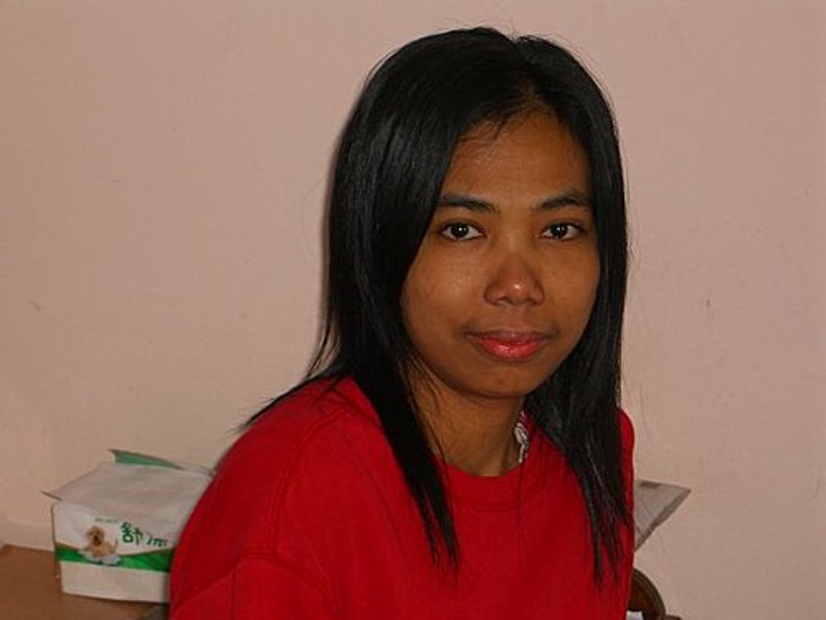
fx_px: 2720
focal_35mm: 114
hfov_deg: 17.3
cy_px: 310
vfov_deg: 13.0
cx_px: 413
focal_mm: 23.7
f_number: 5.1
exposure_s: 1/60
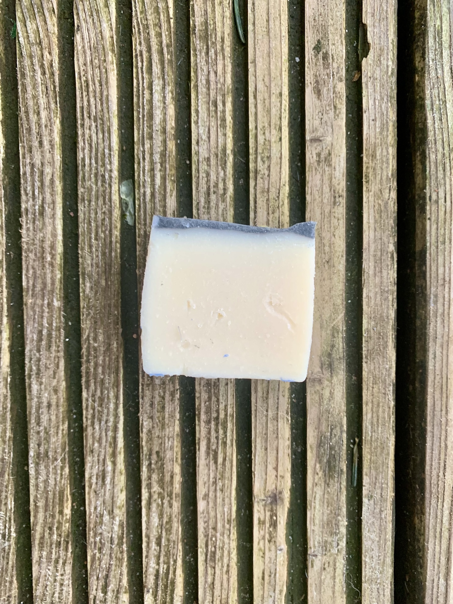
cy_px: 302
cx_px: 226
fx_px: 454
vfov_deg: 67.3
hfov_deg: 53.1
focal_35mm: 26
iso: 125
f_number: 1.8
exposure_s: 1/60
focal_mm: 4.25
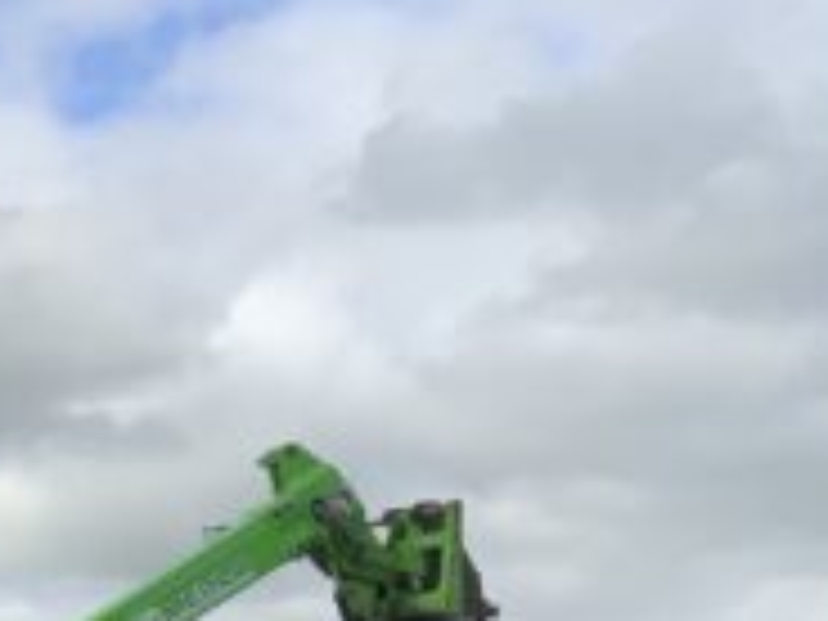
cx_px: -482
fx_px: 2416
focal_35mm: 101
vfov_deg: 13.3
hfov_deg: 17.2
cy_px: 1076
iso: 16
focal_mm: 3
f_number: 1.8
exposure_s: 1/1279
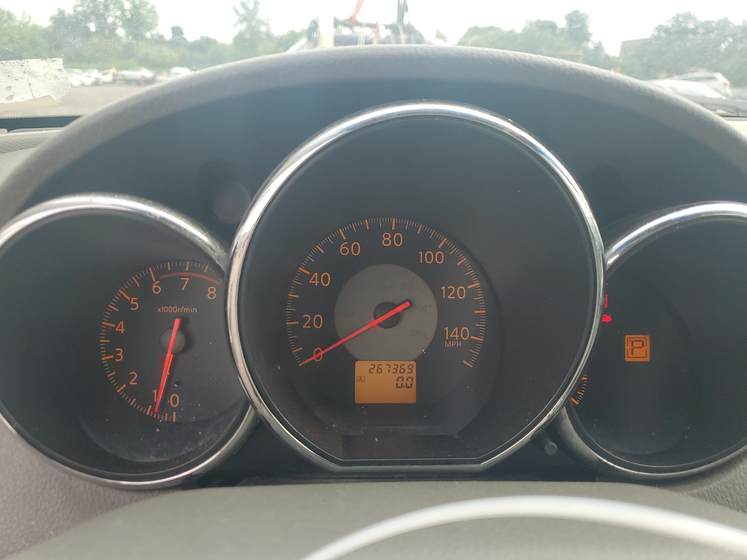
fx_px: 561
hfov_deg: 67.3
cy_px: 280
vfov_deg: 53.1
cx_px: 374
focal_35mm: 26
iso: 50
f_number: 1.5
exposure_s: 1/385
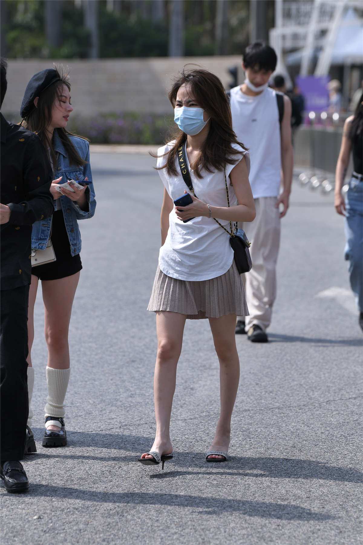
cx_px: 182
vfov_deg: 10.8
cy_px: 272
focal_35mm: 190
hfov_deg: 7.2
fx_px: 2874
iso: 100
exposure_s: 1/640
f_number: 5.6
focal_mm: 190
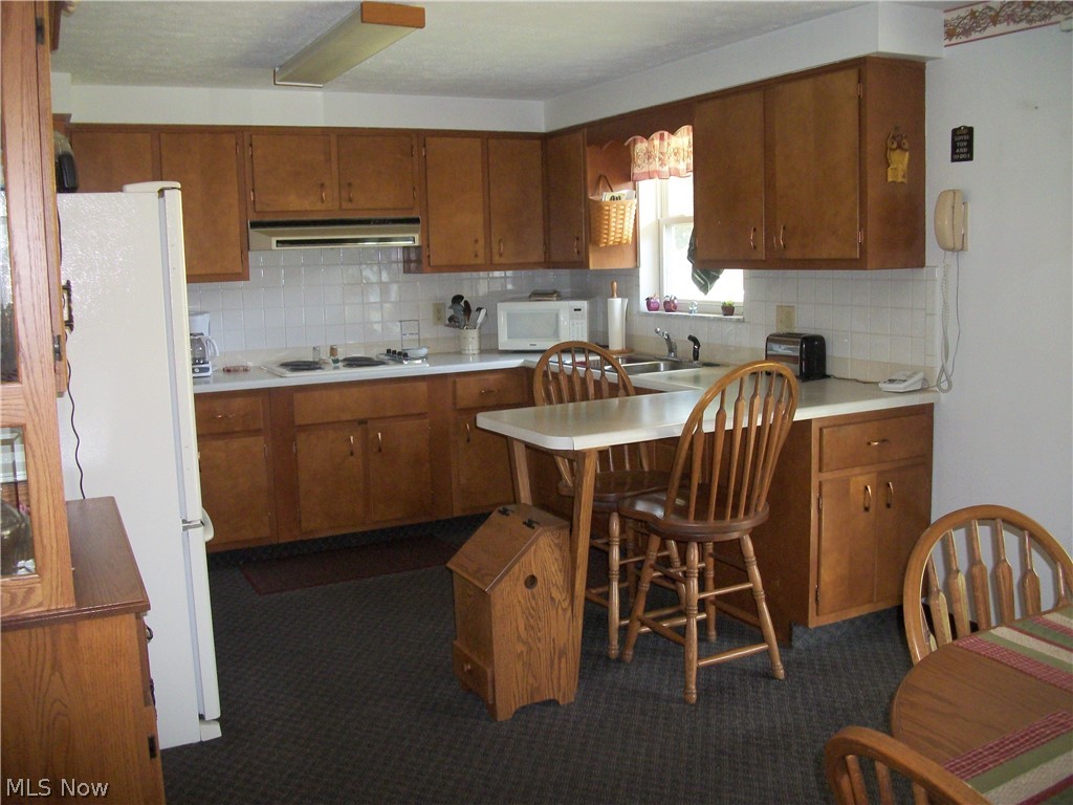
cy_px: 402
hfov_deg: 56.8
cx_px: 536
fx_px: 992
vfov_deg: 44.2
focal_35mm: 32
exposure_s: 1/30
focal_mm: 5.7
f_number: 2.9
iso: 250
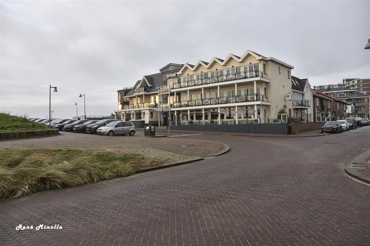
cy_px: 123
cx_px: 185
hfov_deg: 70.4
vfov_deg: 50.4
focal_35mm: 26
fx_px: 262
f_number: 5.6
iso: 200
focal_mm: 17
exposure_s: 1/125
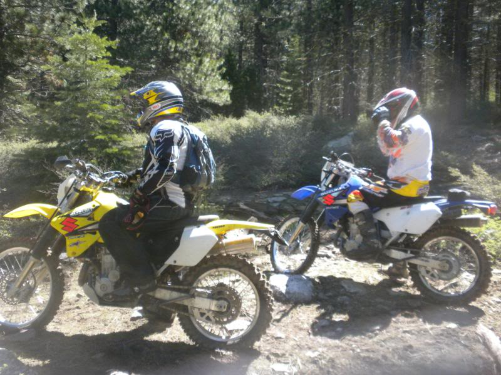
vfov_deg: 38.7
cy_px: 188
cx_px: 250
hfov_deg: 50.1
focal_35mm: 37
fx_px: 536
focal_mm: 6.6
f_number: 3.5
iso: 273
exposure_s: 1/597
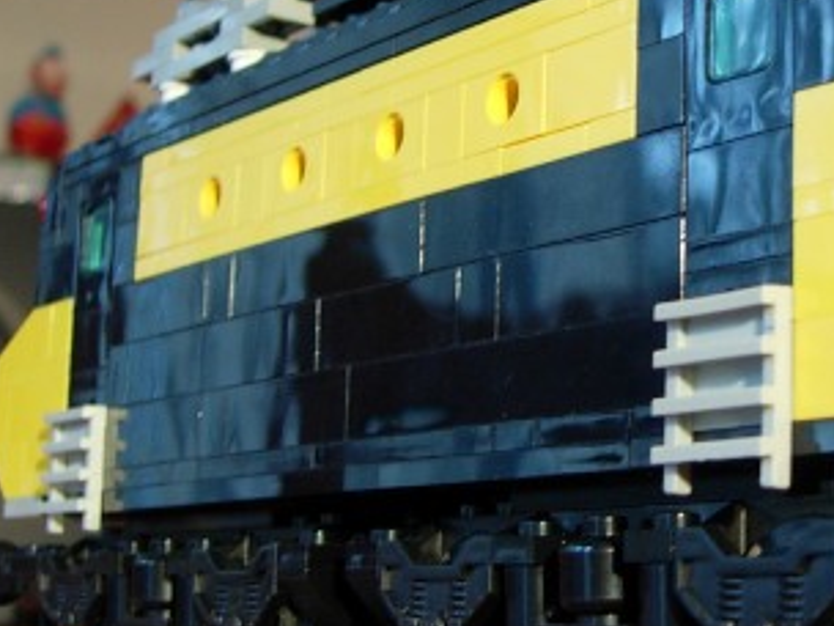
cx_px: 716
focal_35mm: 80
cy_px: 266
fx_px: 1927
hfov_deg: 23.9
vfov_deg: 18.4
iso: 64
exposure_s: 1/7.1
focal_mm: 7.8
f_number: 2.8
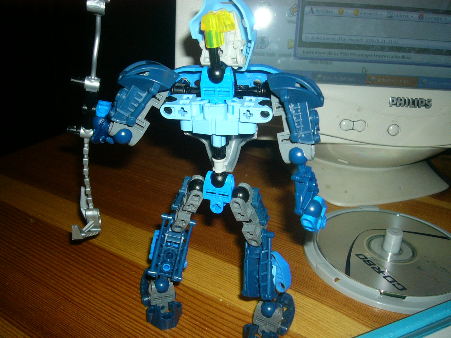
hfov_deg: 52.6
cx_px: 226
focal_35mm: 35
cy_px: 169
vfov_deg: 40.7
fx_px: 456
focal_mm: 5.8
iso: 100
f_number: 2.8
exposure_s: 1/60
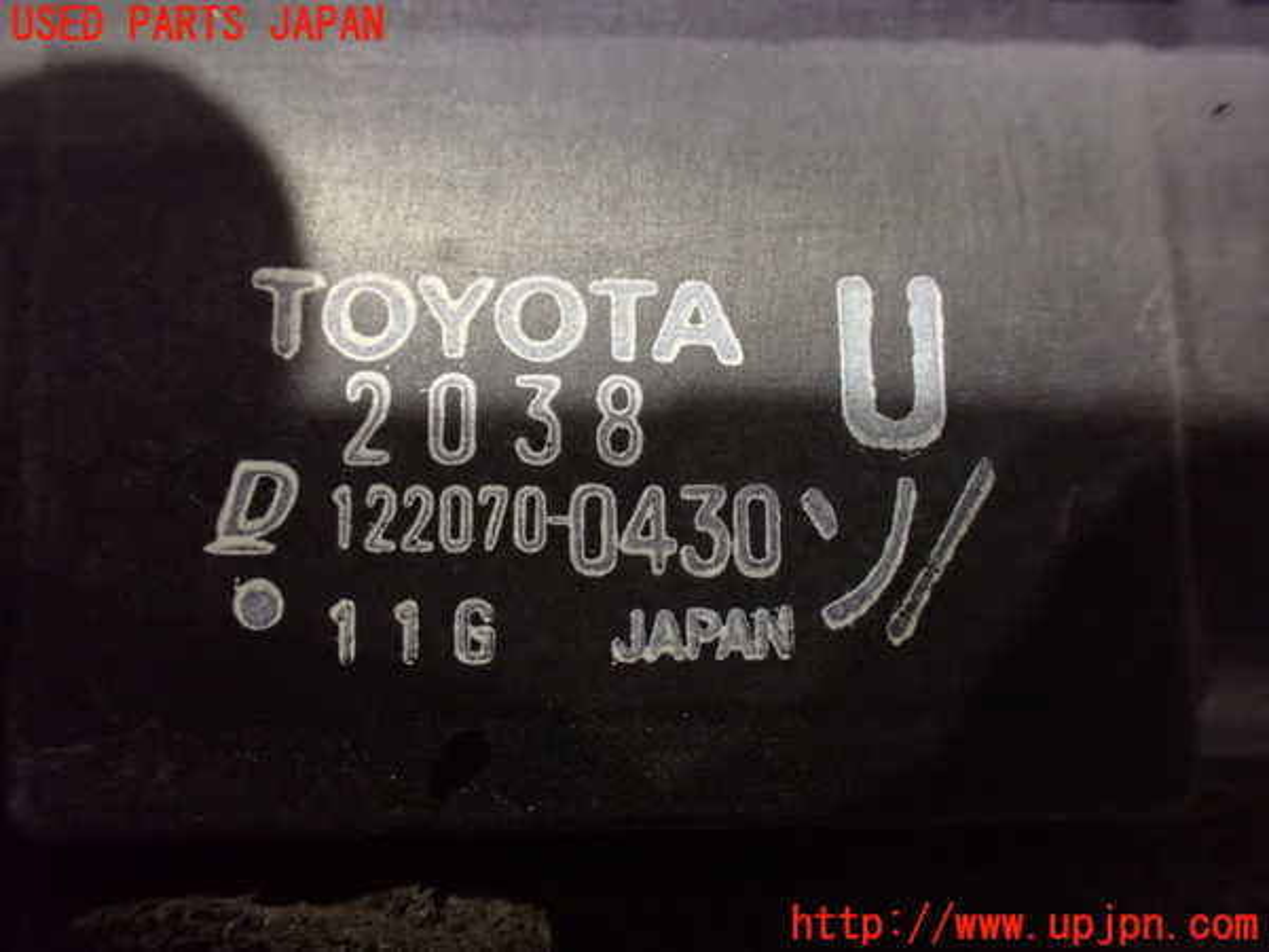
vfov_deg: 46.8
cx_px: 634
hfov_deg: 60.0
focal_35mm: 30
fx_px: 1100
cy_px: 476
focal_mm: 5.4
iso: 1250
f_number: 2.3
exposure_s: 1/30
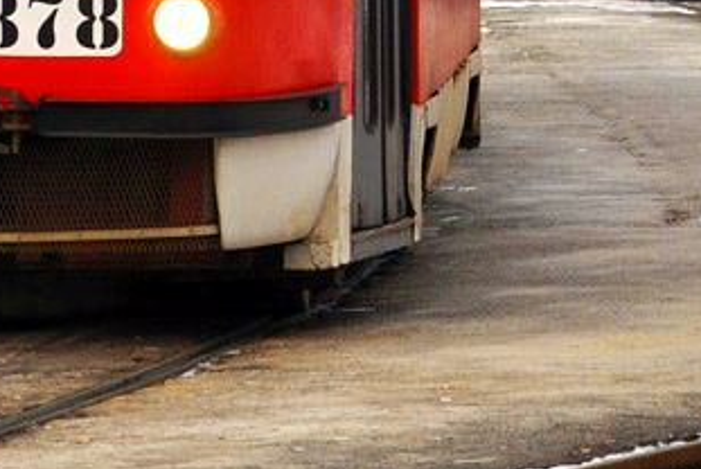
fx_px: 6354
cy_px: -381
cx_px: 313
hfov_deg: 6.3
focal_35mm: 326
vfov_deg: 4.2
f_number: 6.3
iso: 200
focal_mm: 52
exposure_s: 1/320
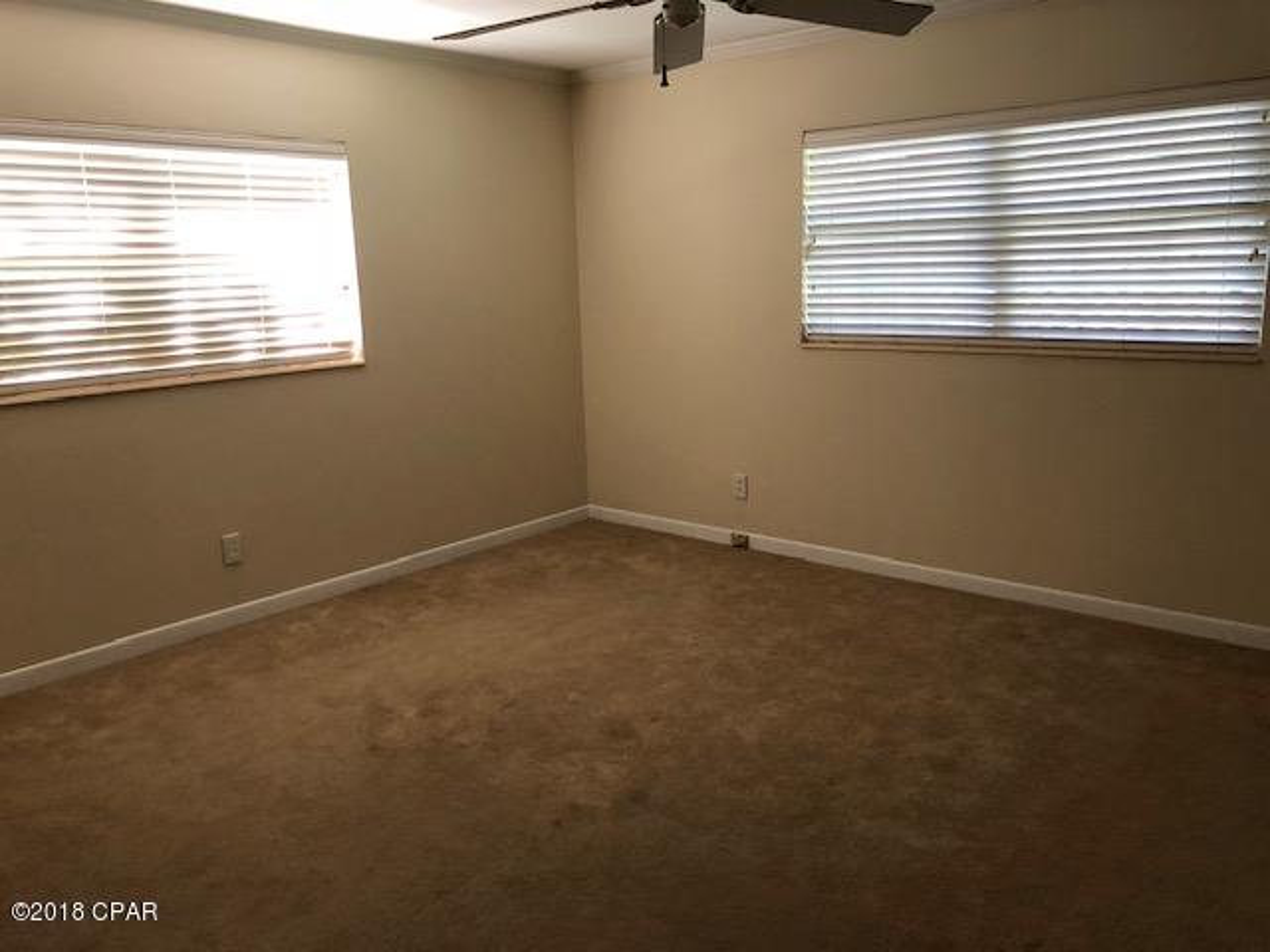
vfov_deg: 49.7
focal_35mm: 28
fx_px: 1027
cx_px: 635
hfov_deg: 63.4
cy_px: 476
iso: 50
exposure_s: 1/15
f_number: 1.8
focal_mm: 4
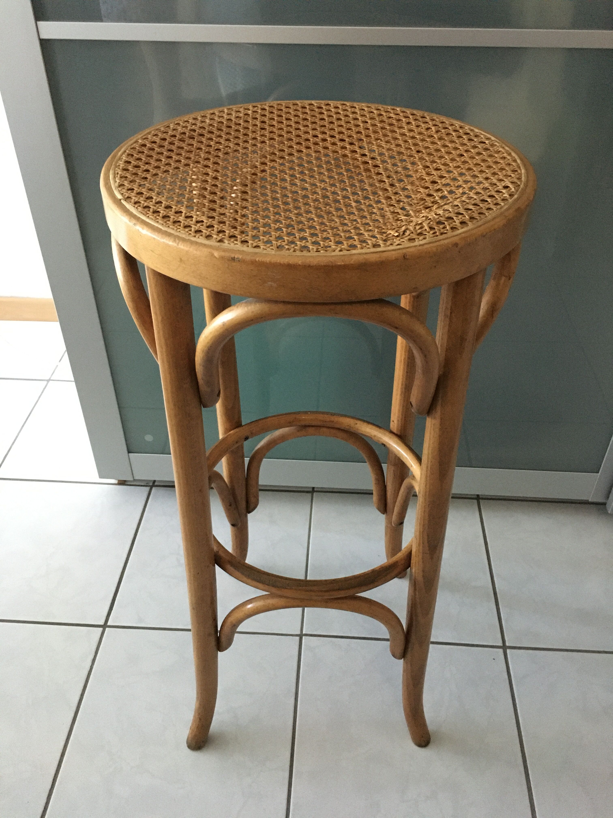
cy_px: 409
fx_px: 685
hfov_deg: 48.2
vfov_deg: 61.7
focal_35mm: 29
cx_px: 306
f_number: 2.2
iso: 320
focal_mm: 4.15
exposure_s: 1/17
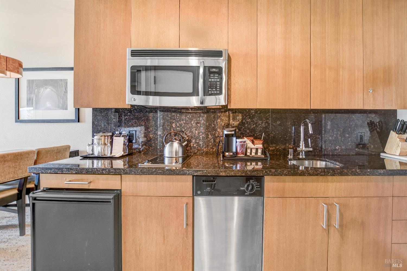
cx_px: 204
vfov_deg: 70.4
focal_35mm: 17
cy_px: 136
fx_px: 192
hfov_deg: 93.3
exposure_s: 1/10
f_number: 3.5
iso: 100
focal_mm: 11.5
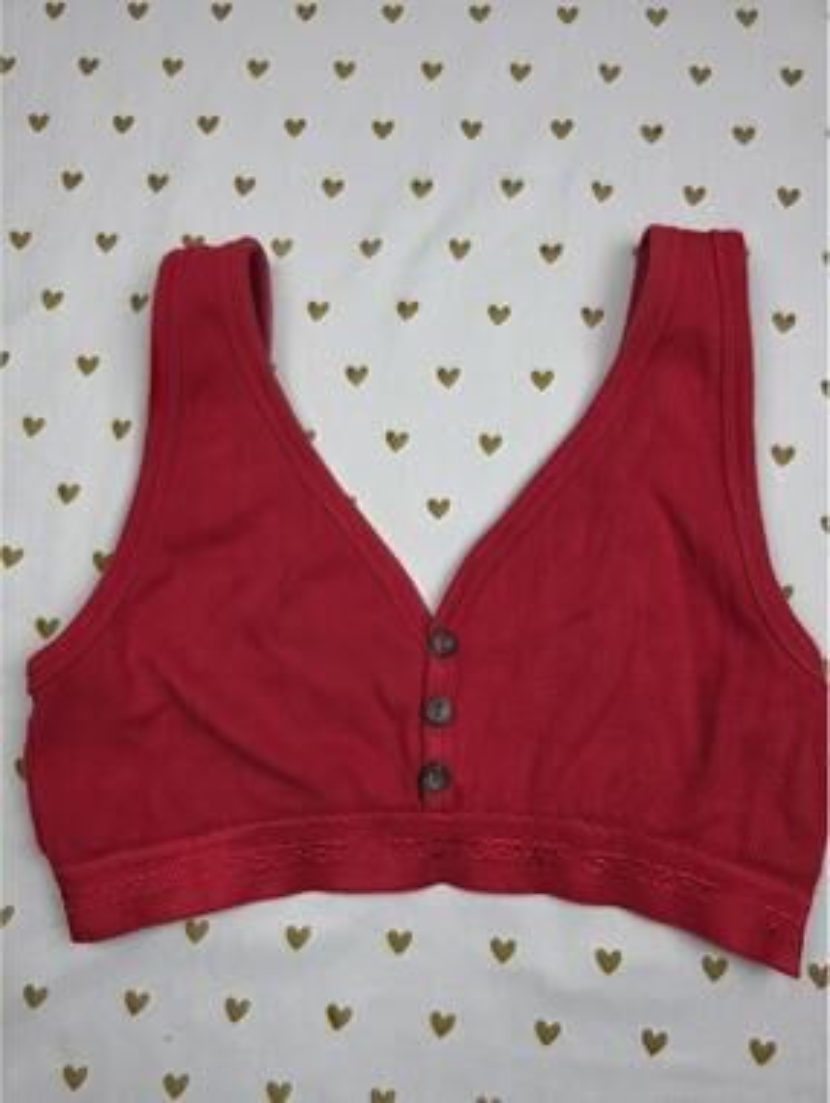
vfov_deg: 73.9
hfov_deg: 59.0
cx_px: 415
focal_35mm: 23
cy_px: 552
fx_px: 734
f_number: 1.7
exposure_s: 1/120
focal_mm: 6.3
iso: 32
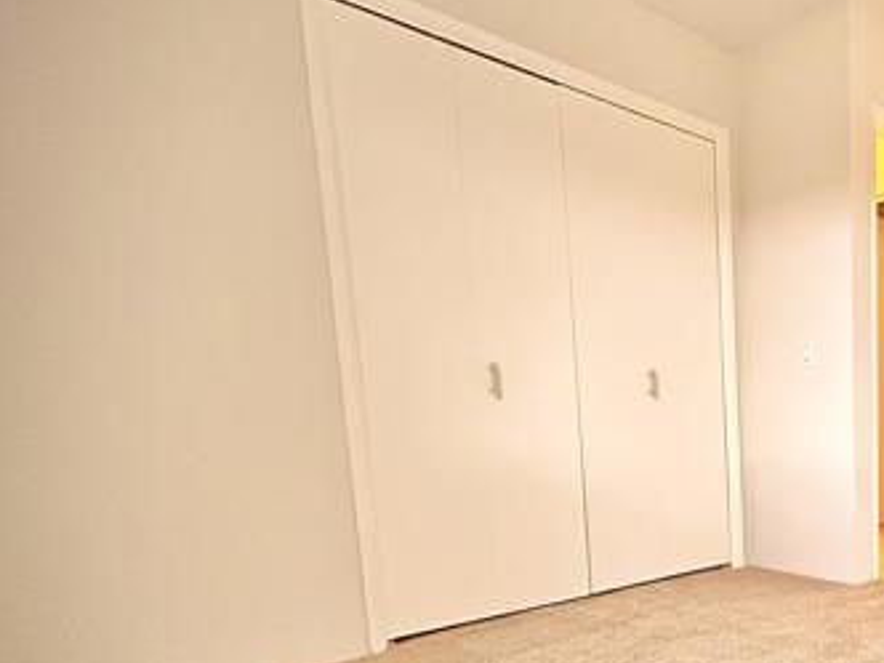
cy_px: 511
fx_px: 690
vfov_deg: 49.0
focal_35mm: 27
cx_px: 847
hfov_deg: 53.9
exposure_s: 1/40
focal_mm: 2.22
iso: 1250
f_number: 2.2
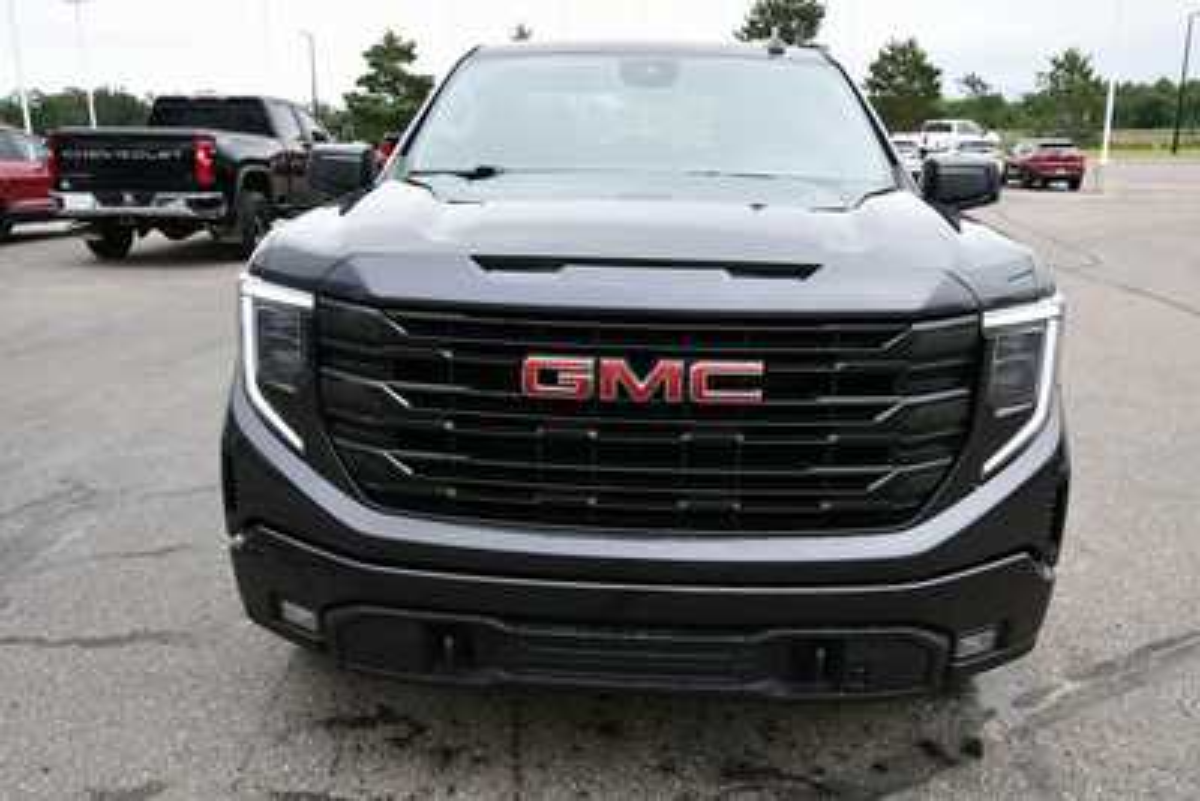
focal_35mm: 30
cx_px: 600
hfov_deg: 61.9
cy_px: 400
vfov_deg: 43.6
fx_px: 1000
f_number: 6.3
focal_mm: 20
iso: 200
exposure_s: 1/250
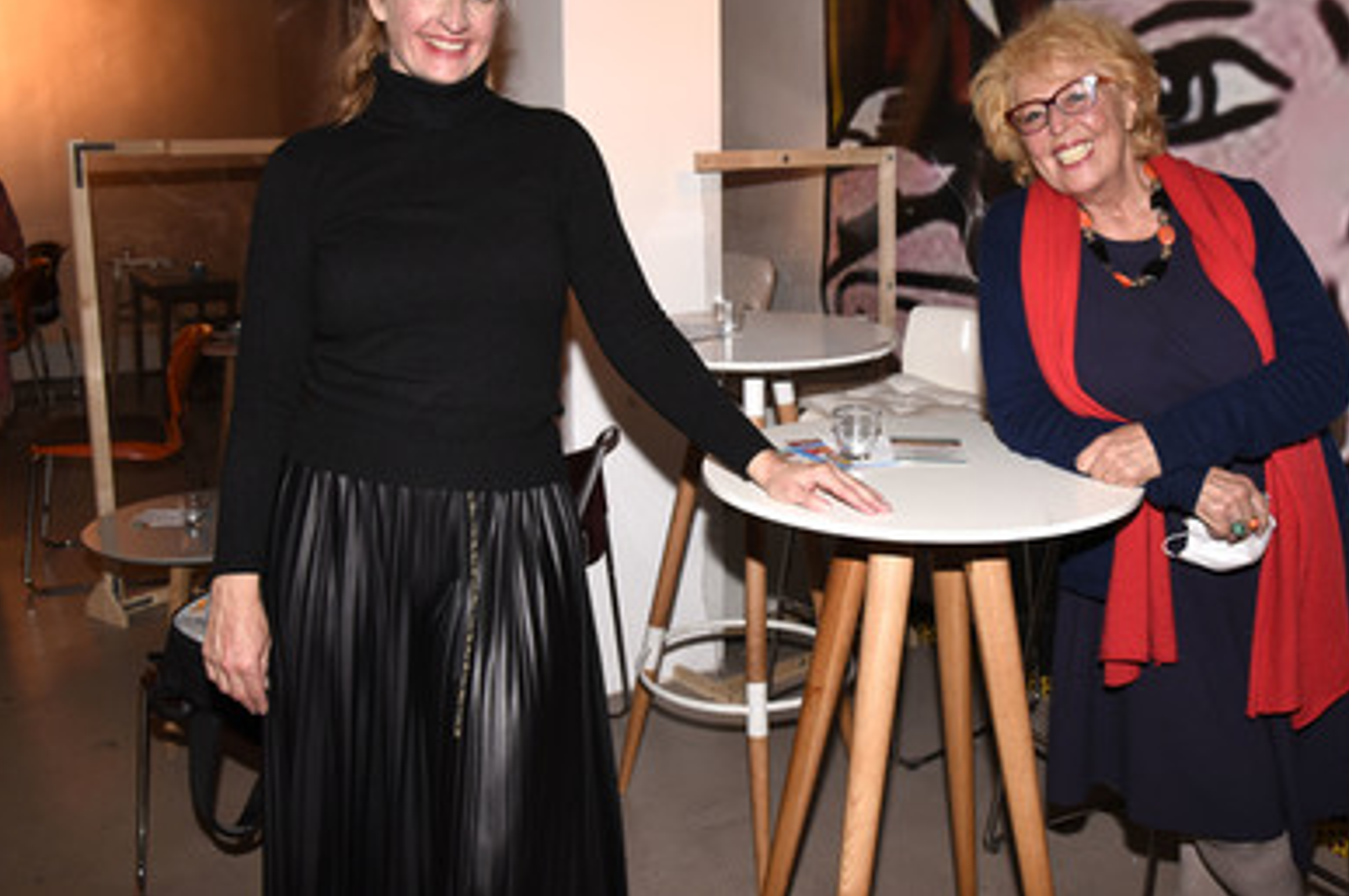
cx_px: 776
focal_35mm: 35
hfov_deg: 54.3
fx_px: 1310
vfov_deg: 37.7
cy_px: 377
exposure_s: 1/125
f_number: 6.3
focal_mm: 30
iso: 1600
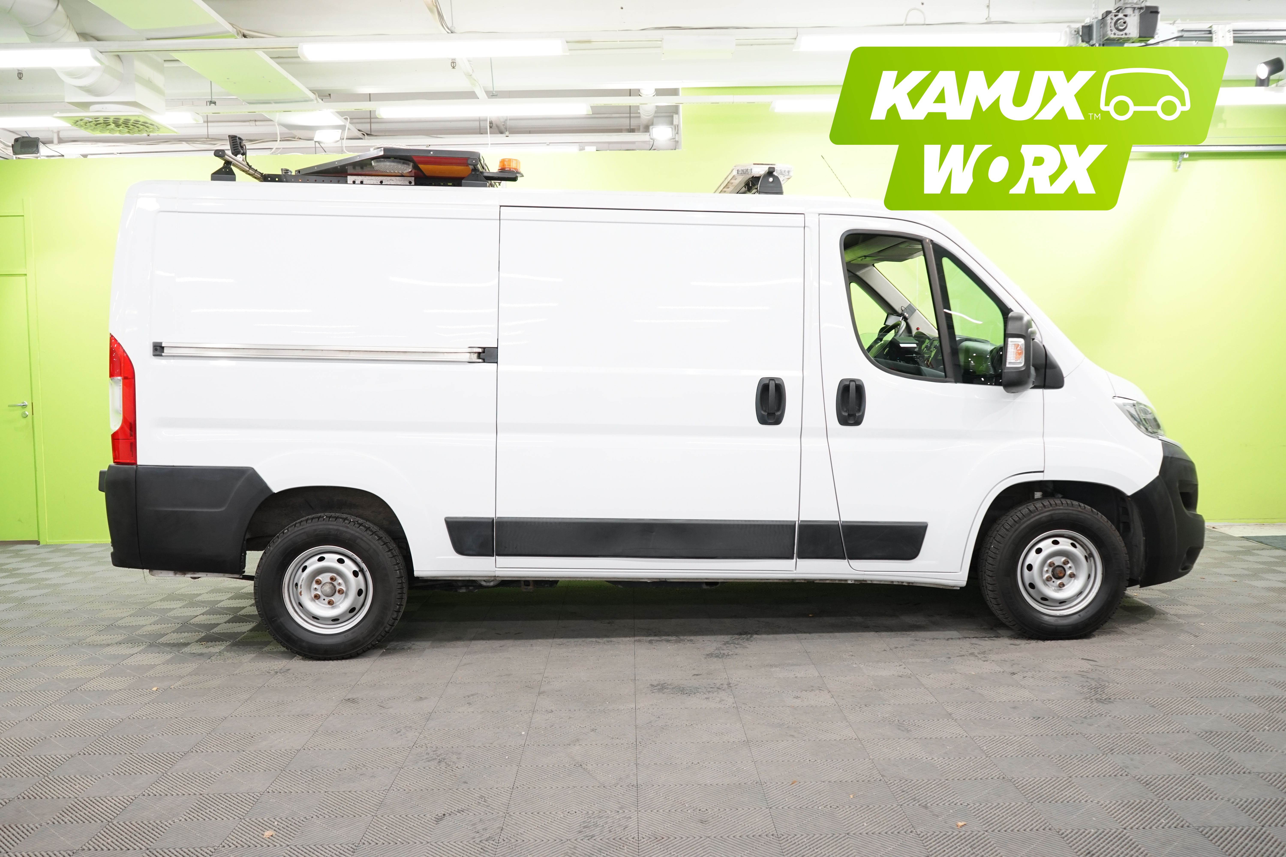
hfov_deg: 60.3
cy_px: 428
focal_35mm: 31
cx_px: 643
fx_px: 1107
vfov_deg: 42.3
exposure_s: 1/25
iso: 800
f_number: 6.3
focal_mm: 31
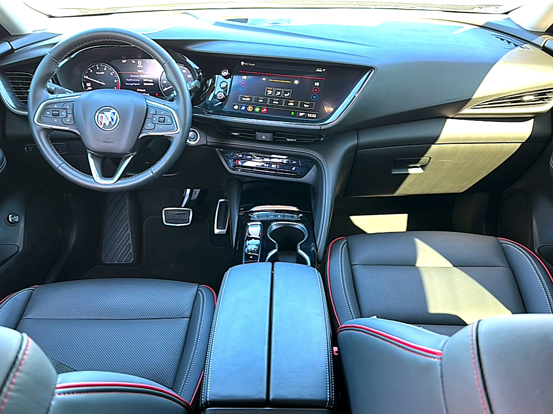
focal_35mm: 25
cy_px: 207
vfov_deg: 54.9
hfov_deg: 69.4
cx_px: 276
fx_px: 399
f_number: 1.78
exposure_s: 1/45
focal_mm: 6.86
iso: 100
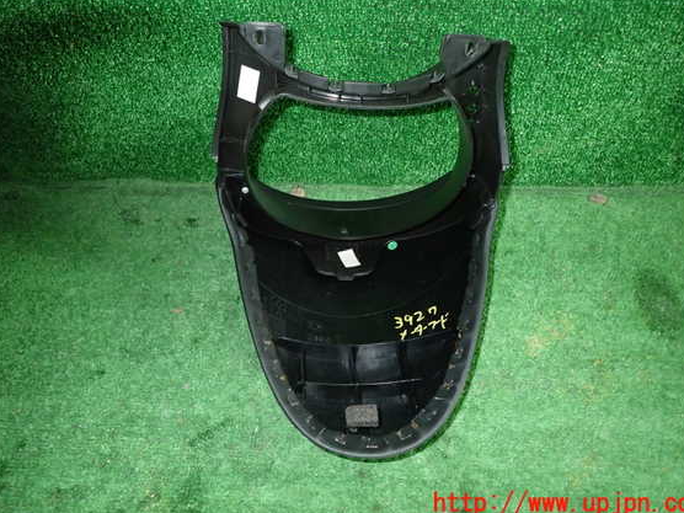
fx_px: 534
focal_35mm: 27
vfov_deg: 51.3
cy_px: 242
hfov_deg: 65.3
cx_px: 342
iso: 400
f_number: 5.6
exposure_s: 1/30
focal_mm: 4.5
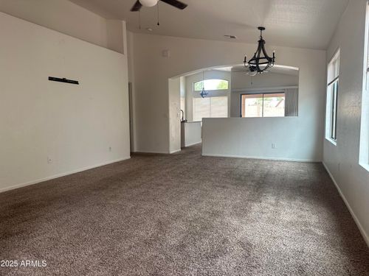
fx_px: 256
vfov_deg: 56.8
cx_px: 184
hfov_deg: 71.6
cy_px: 138
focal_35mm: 24
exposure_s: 1/209
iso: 64
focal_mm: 6.86
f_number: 1.78
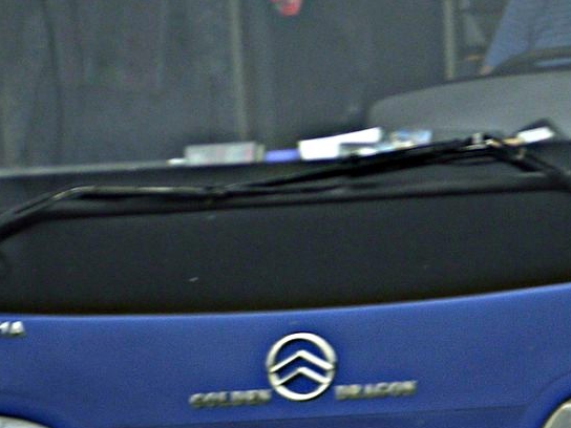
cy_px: 100
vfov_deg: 1.3
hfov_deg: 1.7
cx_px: 686
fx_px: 19250
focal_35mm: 1167
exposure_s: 1/800
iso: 200
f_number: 5.2
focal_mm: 155
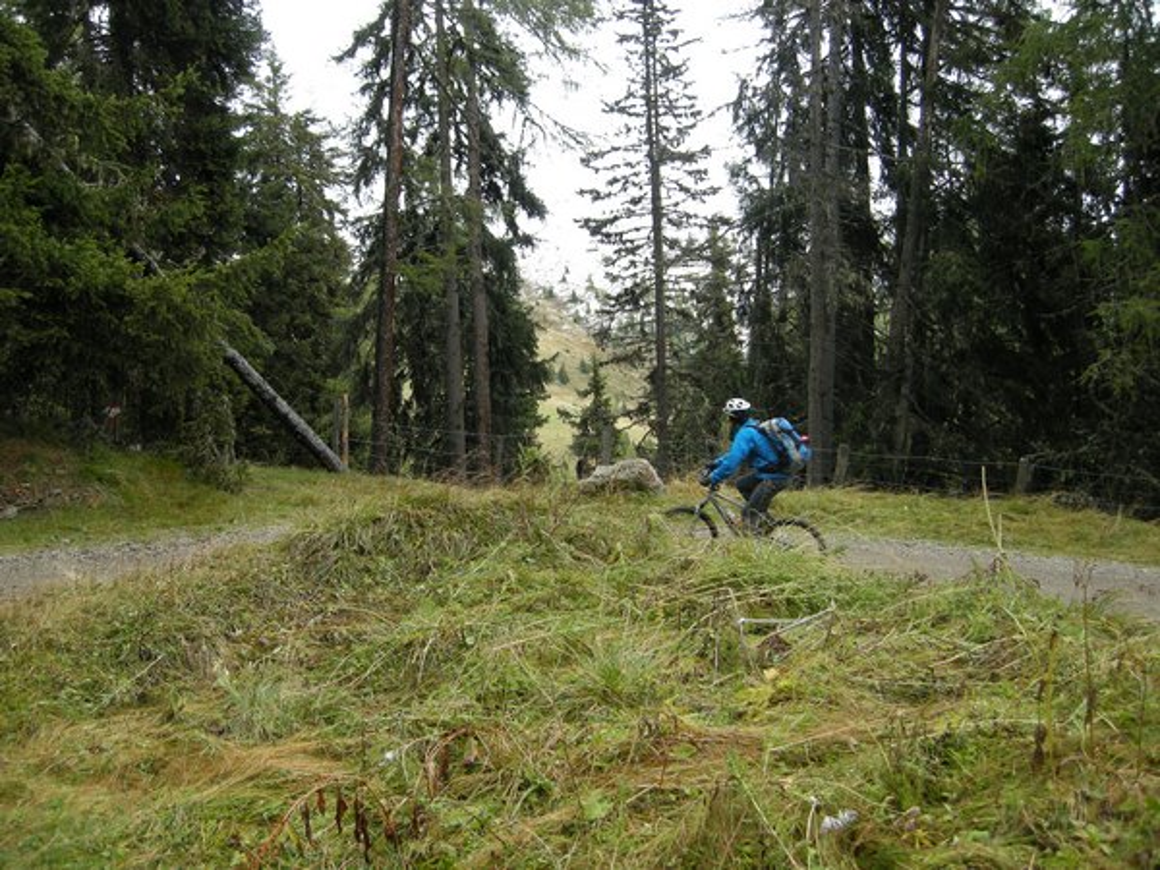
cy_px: 435
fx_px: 1173
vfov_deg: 40.7
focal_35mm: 35
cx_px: 580
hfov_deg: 52.6
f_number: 3
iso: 64
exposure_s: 1/76.1
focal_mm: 7.5
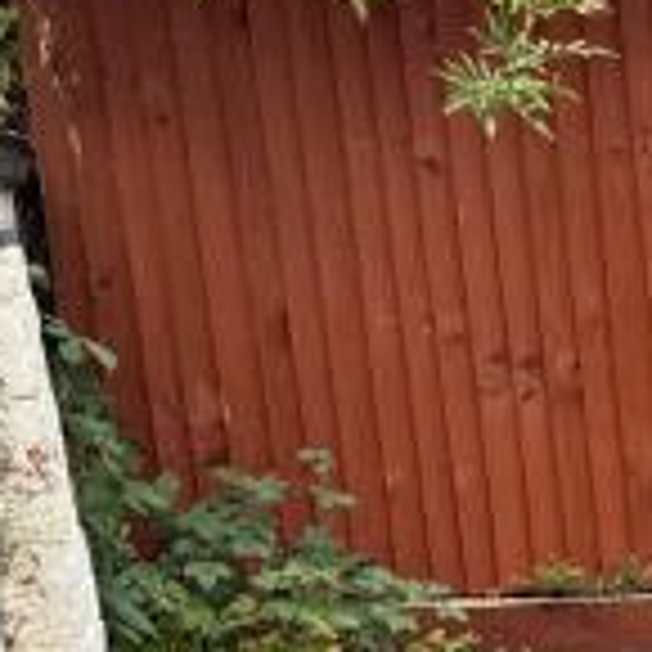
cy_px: 1088
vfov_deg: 11.0
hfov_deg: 9.4
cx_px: 1916
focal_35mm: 150
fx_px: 3196
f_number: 1.78
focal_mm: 6.76
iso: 80
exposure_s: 1/298
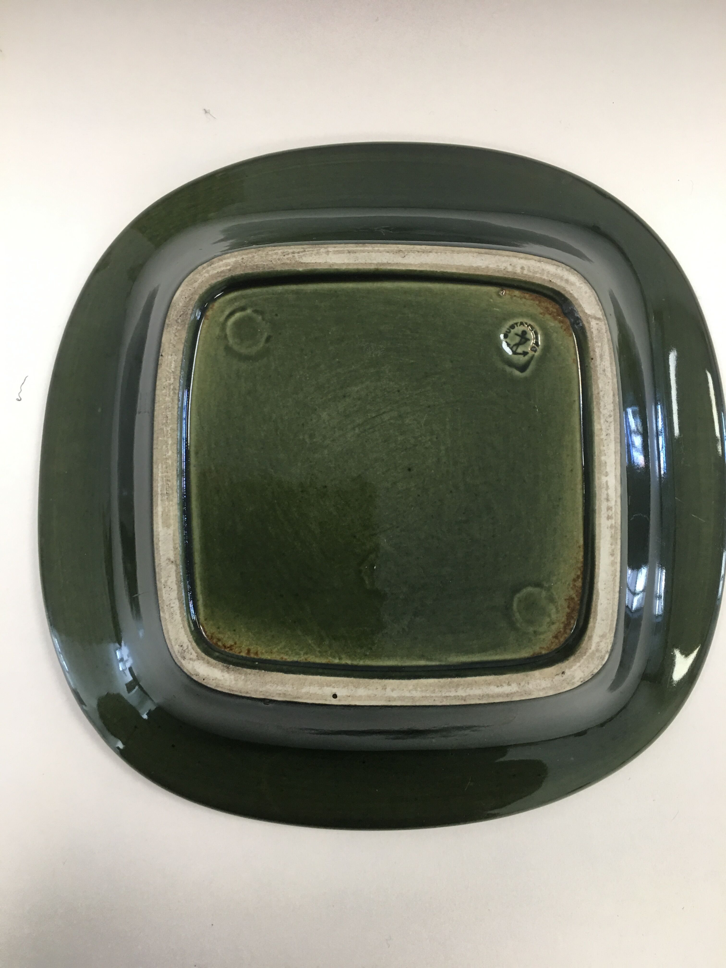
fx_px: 811
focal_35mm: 29
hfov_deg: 48.2
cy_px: 484
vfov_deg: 61.7
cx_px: 363
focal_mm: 4.15
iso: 50
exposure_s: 1/33
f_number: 2.2
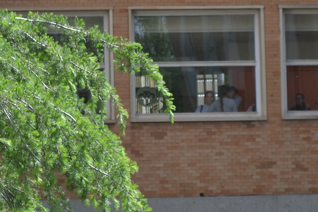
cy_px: 30
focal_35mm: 253
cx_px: 162
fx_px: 2234
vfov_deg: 5.4
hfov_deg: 8.1
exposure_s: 1/125
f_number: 5.6
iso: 100
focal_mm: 52
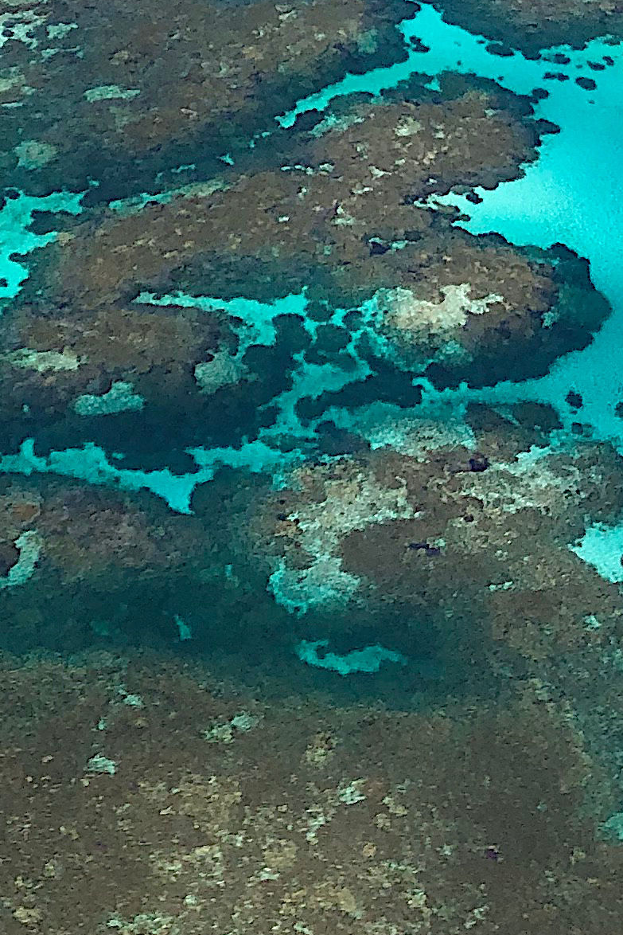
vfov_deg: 17.9
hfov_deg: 13.6
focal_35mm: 100
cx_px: 83
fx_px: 2595
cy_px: -531
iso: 20
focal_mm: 3.99
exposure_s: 1/1656
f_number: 1.8
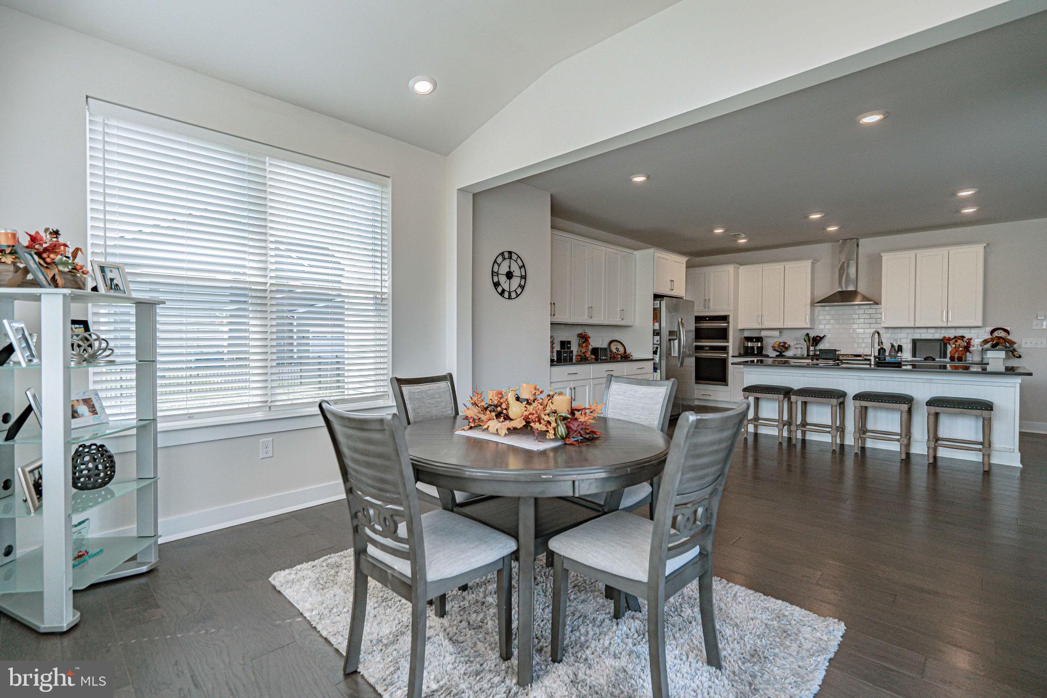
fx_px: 465
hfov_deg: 96.7
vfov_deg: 73.7
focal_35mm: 16
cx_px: 524
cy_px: 349
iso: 1250
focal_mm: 16
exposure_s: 1/6400
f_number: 4
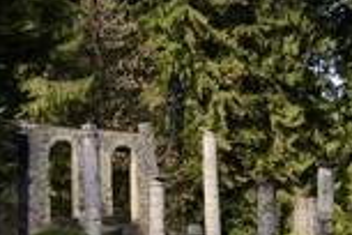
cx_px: 329
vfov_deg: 14.1
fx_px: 939
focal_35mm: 96
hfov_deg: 20.7
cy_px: 230
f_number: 11
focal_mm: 35
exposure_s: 1/200
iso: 400
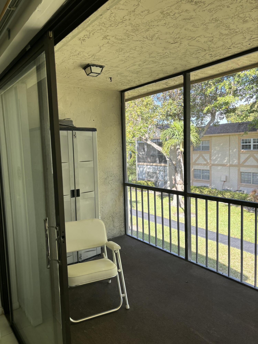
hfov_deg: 53.1
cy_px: 172
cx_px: 129
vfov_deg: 67.3
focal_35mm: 26
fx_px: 258
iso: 32
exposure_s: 1/125
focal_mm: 5.96
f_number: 1.6
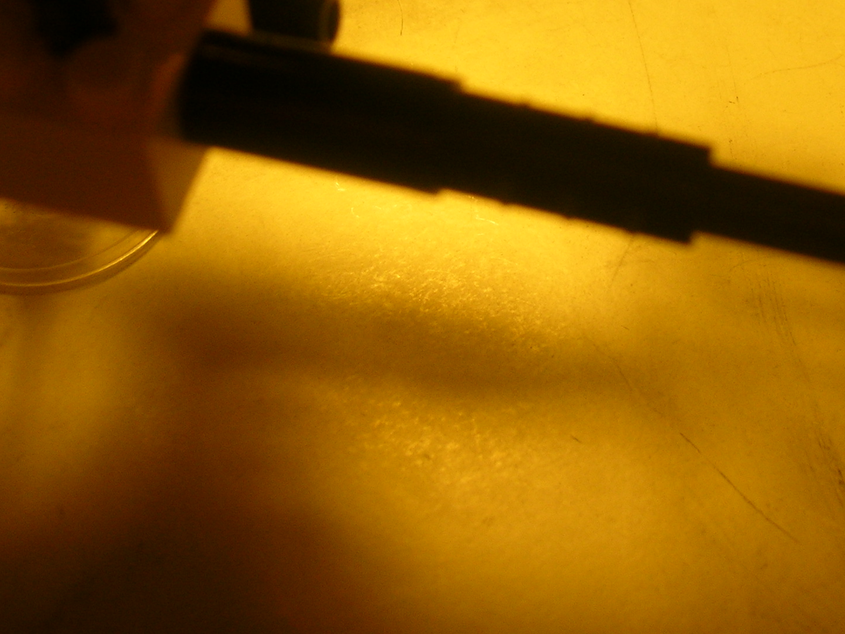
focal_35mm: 61
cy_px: 149
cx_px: 622
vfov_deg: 23.8
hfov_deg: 31.2
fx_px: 1489
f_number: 2.9
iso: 50
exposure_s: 1/43.2
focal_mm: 5.7
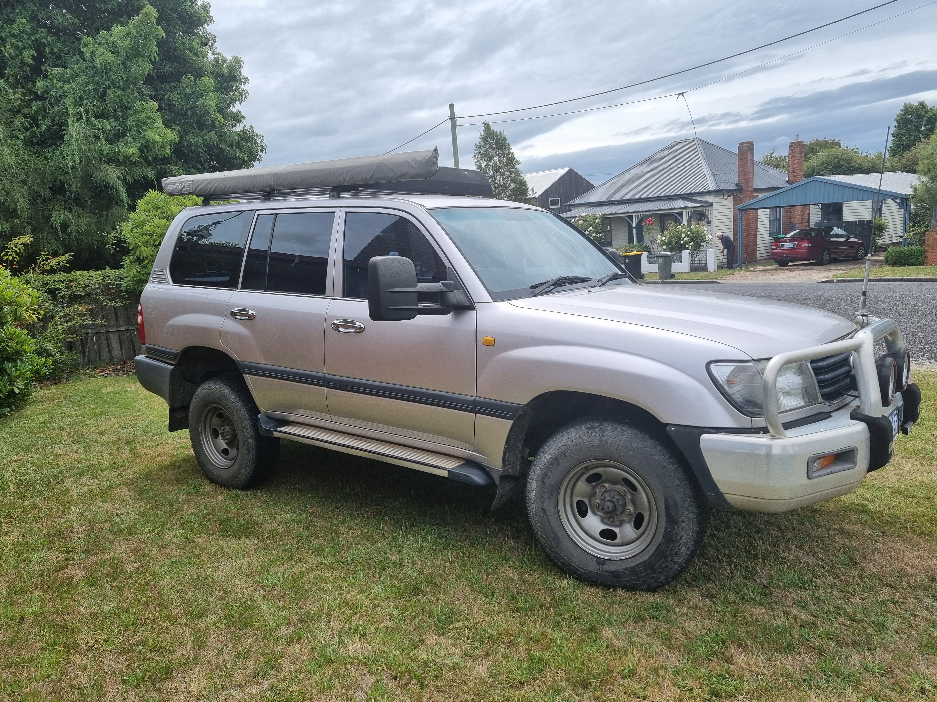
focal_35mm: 27
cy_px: 353
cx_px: 479
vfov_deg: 51.4
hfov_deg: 65.3
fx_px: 731
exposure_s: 1/3616
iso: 50
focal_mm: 5.4
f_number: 1.8
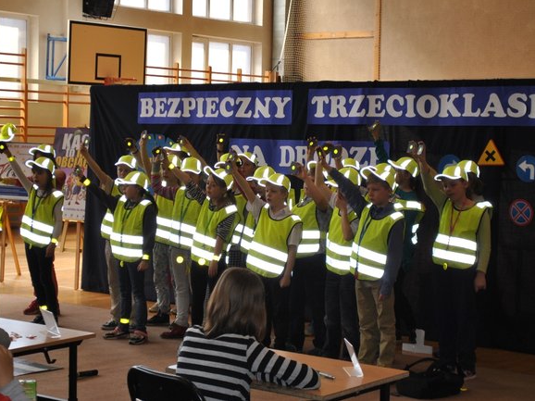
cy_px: 200
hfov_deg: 25.0
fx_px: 1205
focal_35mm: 78
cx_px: 252
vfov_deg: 18.9
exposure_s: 1/60
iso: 200
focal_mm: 48
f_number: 5.3
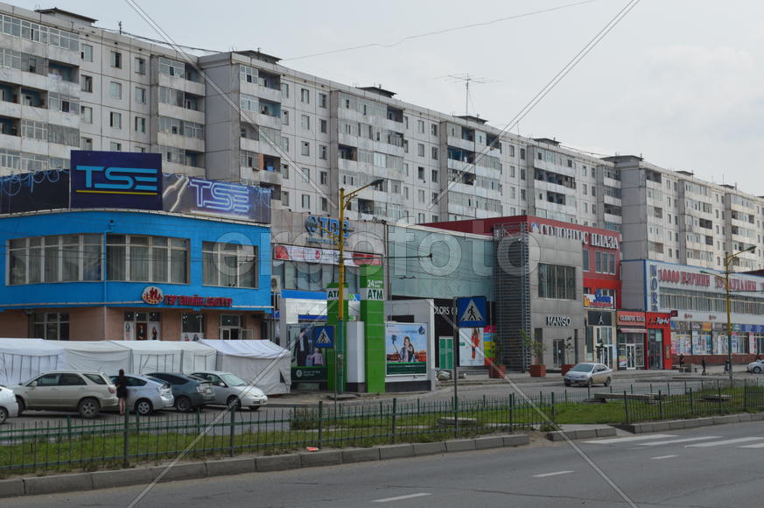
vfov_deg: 23.7
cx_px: 382
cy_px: 254
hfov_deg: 35.1
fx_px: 1208
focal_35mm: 57
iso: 100
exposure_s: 1/250
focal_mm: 38
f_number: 8
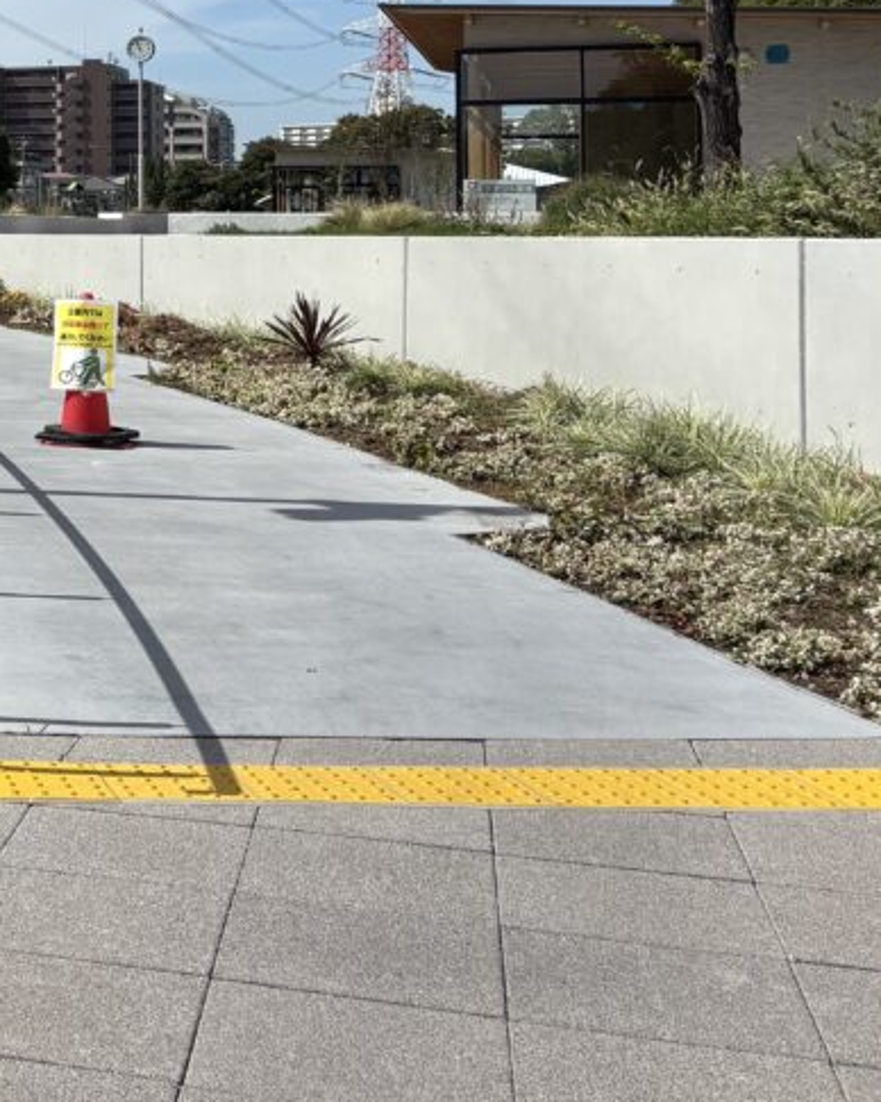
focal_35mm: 67
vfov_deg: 27.5
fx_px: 2184
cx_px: -402
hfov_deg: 20.0
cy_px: 152
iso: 50
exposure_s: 1/4950
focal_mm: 5.96
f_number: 1.6
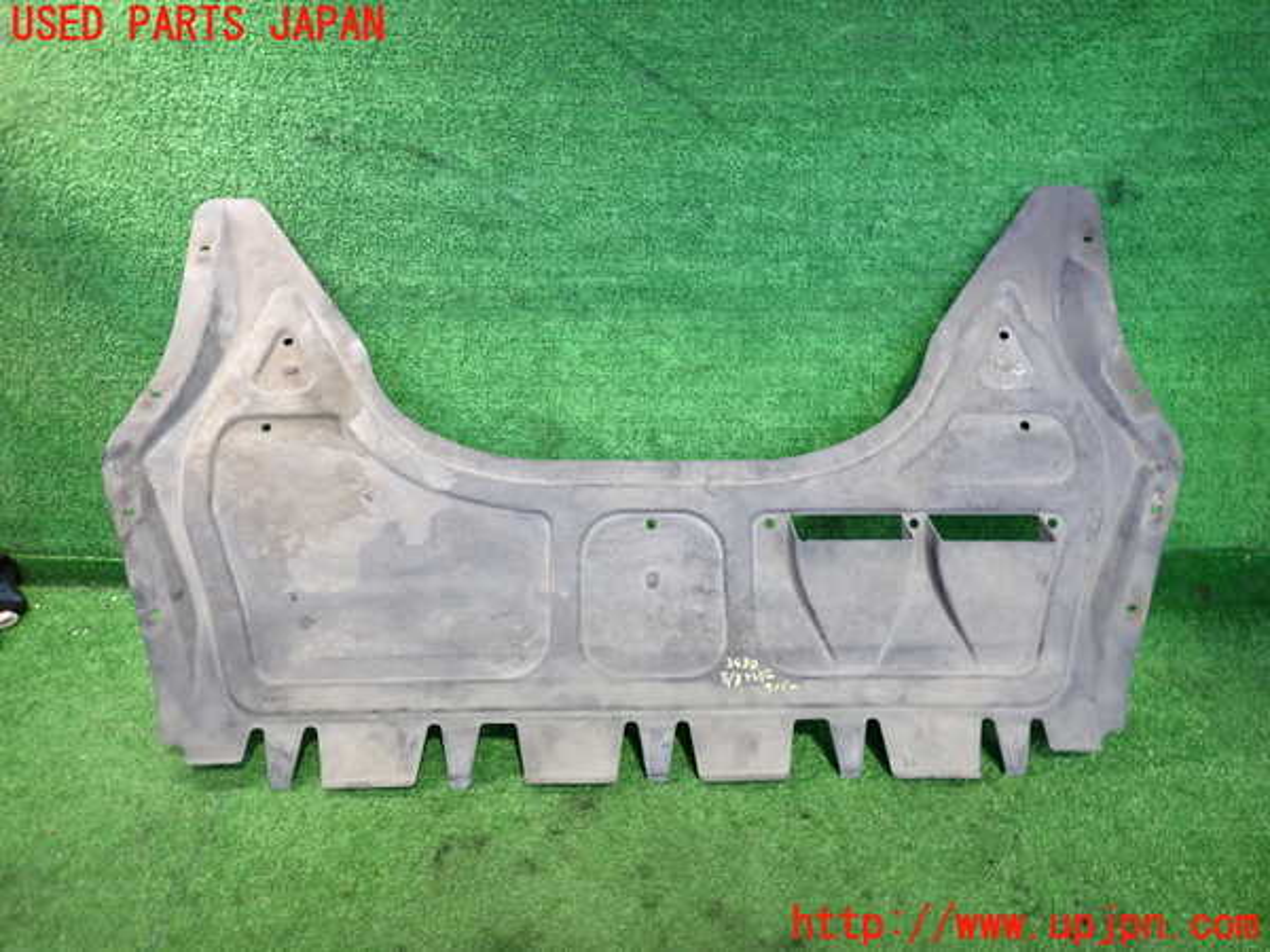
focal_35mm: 25
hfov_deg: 69.4
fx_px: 917
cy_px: 476
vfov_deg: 54.9
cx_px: 635
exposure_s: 1/30
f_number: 2
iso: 320
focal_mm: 4.5
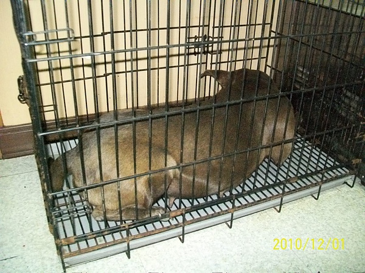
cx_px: 182
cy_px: 136
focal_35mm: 34
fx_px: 359
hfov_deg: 54.0
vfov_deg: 41.8
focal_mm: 6.1
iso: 800
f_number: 2.7
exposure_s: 1/60
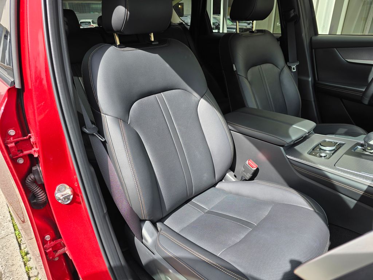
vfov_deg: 58.9
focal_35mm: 23
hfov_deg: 73.9
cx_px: 186
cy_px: 140
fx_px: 248
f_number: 1.7
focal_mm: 6.3
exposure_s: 1/180
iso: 12
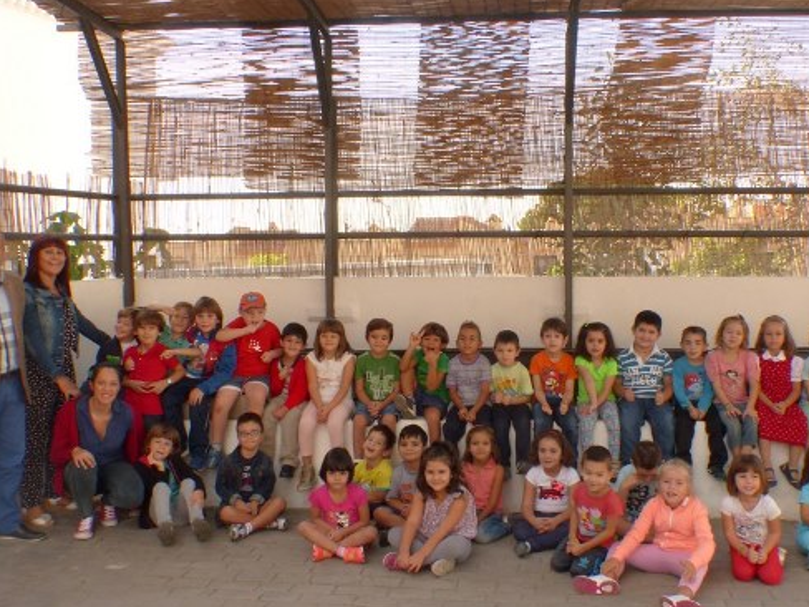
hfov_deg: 44.7
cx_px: 449
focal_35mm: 42
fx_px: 982
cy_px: 335
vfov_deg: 34.3
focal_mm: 5.7
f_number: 7.1
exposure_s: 1/60
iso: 160
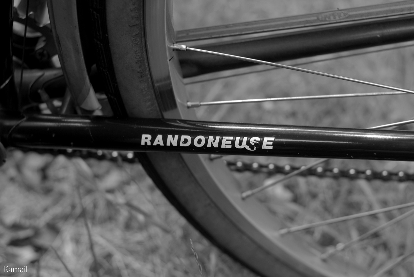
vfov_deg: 10.8
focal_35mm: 128
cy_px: 138
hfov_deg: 16.1
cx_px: 207
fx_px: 1468
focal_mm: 85
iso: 320
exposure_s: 1/180
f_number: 4
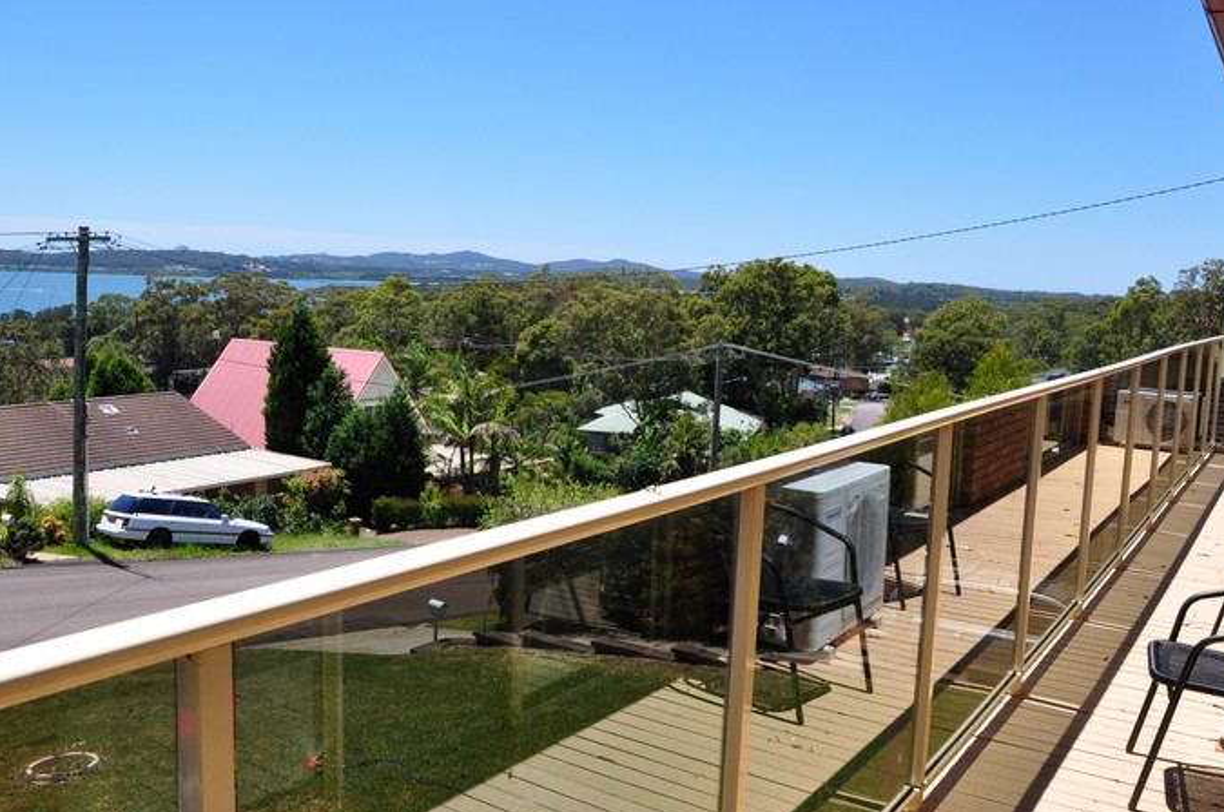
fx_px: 1086
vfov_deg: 41.0
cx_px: 606
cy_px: 376
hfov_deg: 58.8
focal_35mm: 32
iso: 200
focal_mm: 18
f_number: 10
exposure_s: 1/250
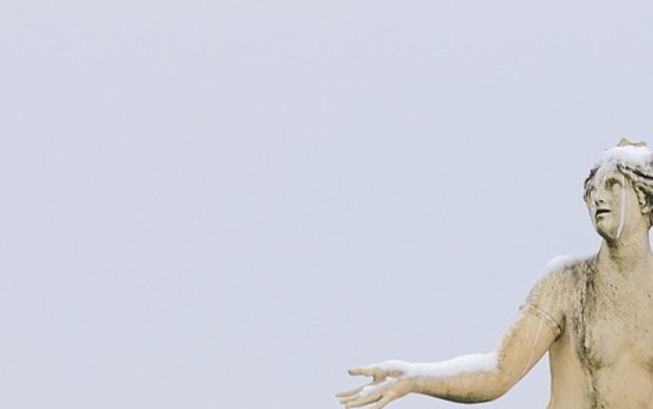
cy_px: 1045
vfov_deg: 3.4
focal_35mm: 381
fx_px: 6782
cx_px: 611
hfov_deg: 5.5
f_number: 9
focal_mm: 110
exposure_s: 1/160
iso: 400
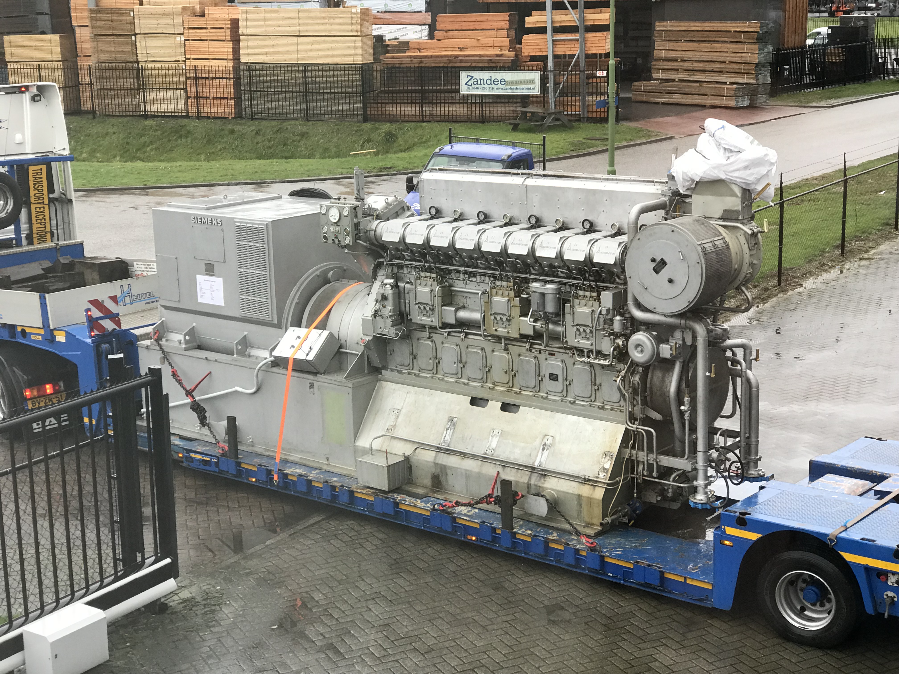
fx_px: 1480
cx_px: 450
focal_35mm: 57
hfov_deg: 33.8
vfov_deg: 25.7
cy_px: 337
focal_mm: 6.6
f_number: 2.8
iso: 40
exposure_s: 1/50
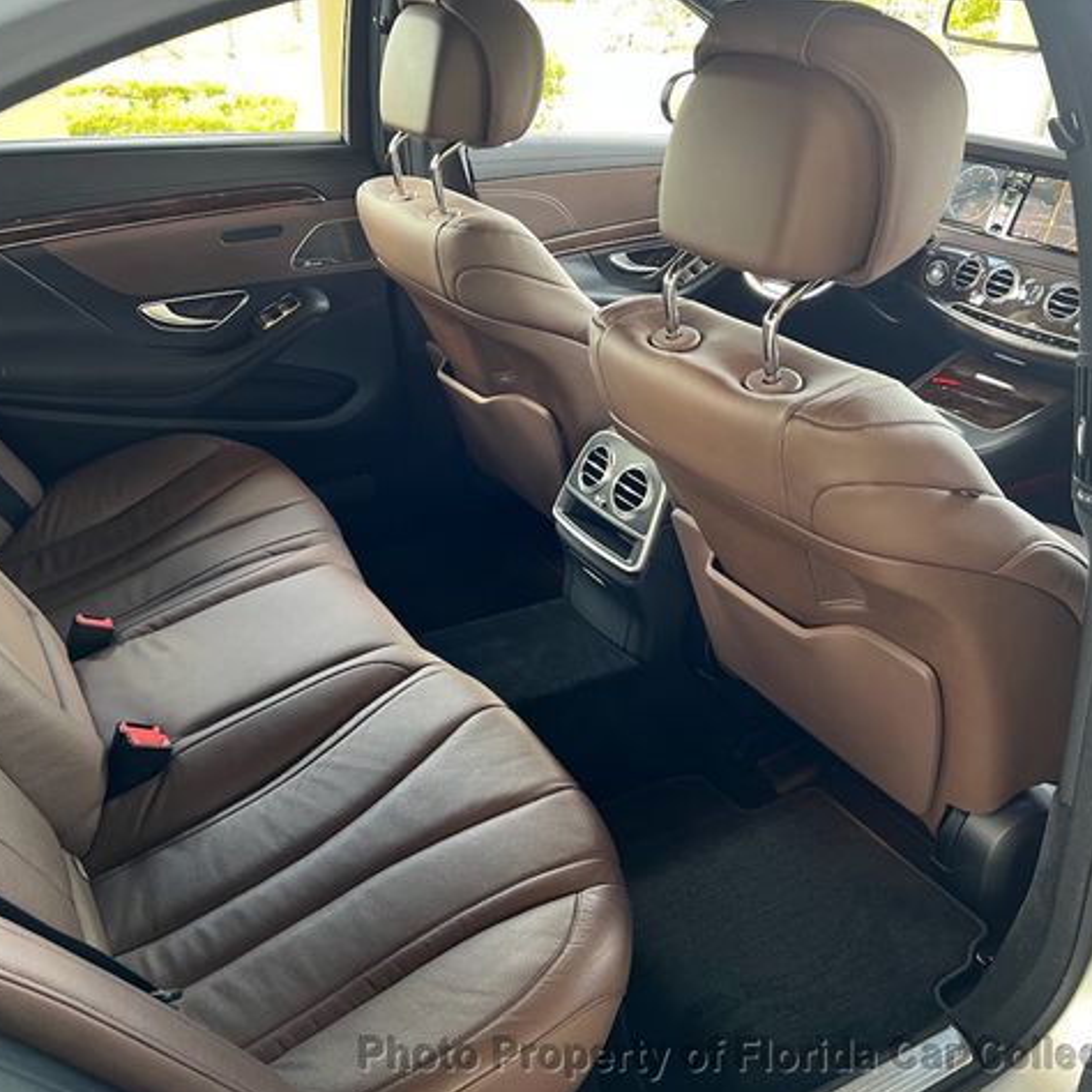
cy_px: 551
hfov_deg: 52.5
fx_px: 1106
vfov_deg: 52.5
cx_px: 518
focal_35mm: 31
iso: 125
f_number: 1.5
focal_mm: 5.7
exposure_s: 1/66
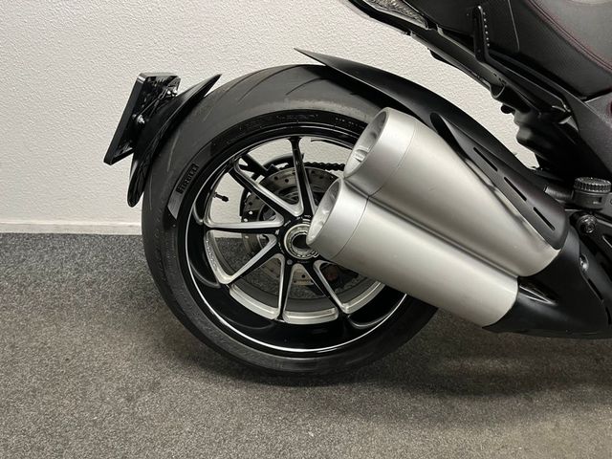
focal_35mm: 26
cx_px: 306
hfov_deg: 67.3
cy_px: 230
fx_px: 460
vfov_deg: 53.1
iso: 160
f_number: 1.6
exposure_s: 1/50
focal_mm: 5.1
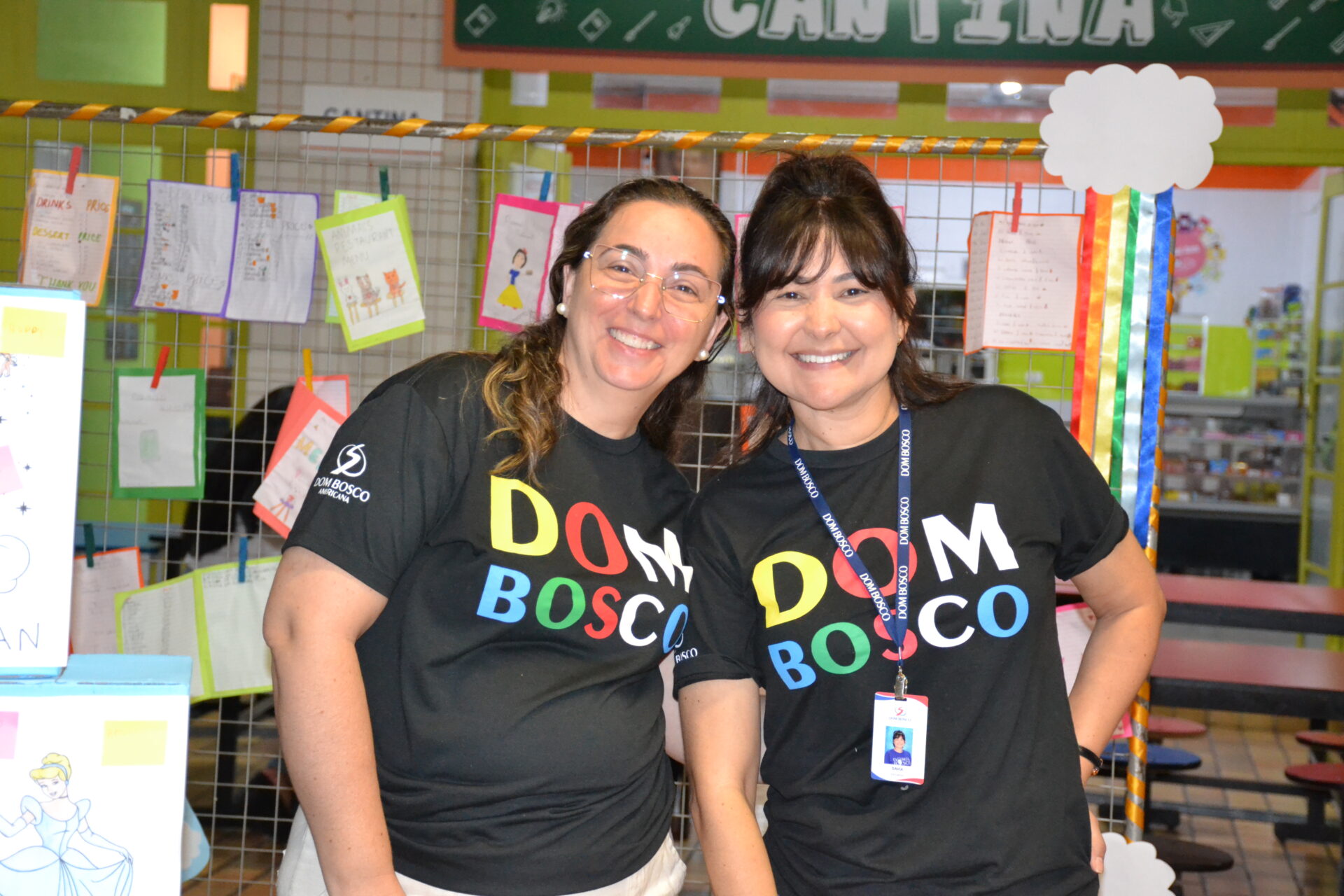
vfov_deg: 18.2
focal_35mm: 75
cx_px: 672
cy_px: 448
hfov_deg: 27.0
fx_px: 2800
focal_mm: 50
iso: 3200
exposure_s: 1/60
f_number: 4.8
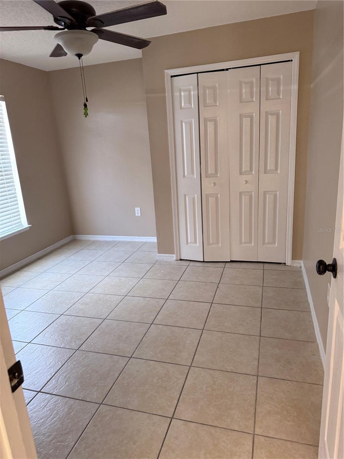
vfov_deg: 71.6
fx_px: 318
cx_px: 172
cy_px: 230
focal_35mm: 24
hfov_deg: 56.8
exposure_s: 1/60
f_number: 1.78
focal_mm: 6.76
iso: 250
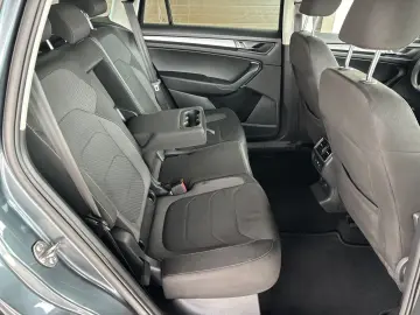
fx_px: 315
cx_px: 210
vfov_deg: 53.1
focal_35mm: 26
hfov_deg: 67.3
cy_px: 158
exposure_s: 1/60
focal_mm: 5.96
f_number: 1.6
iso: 400
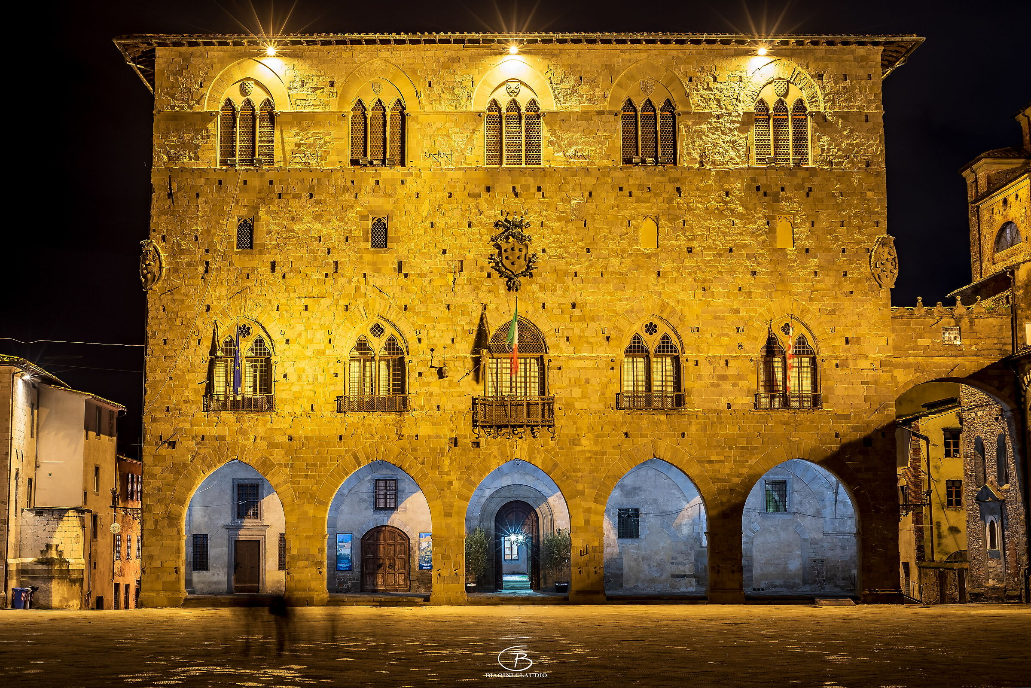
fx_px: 1432
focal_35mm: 50
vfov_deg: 27.0
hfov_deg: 39.6
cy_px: 344
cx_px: 516
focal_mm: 50
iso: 100
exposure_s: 5
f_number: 11
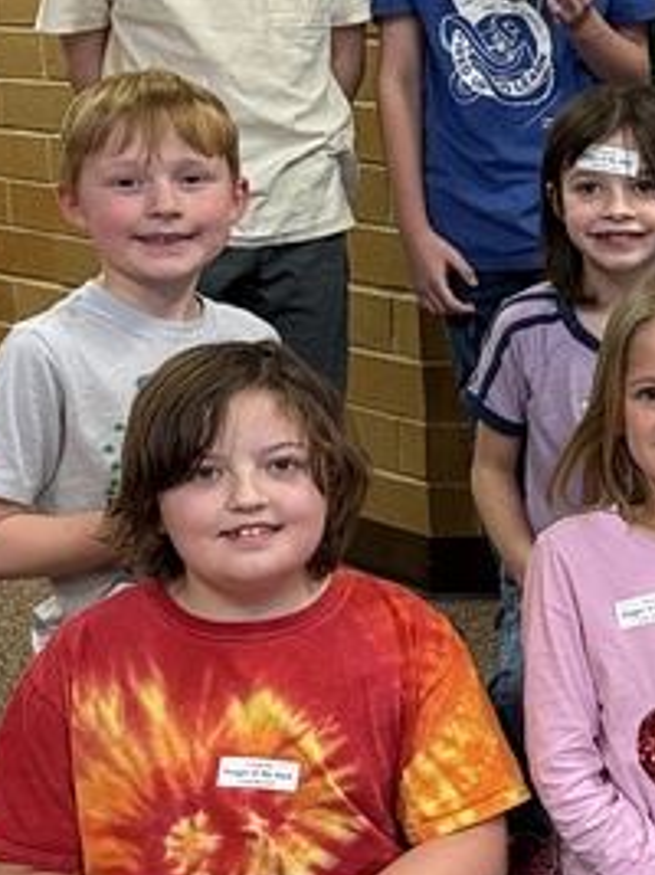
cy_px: 338
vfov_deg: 21.3
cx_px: 950
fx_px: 2323
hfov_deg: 15.0
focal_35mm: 92
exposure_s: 1/60
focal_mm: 6.76
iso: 320
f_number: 1.78
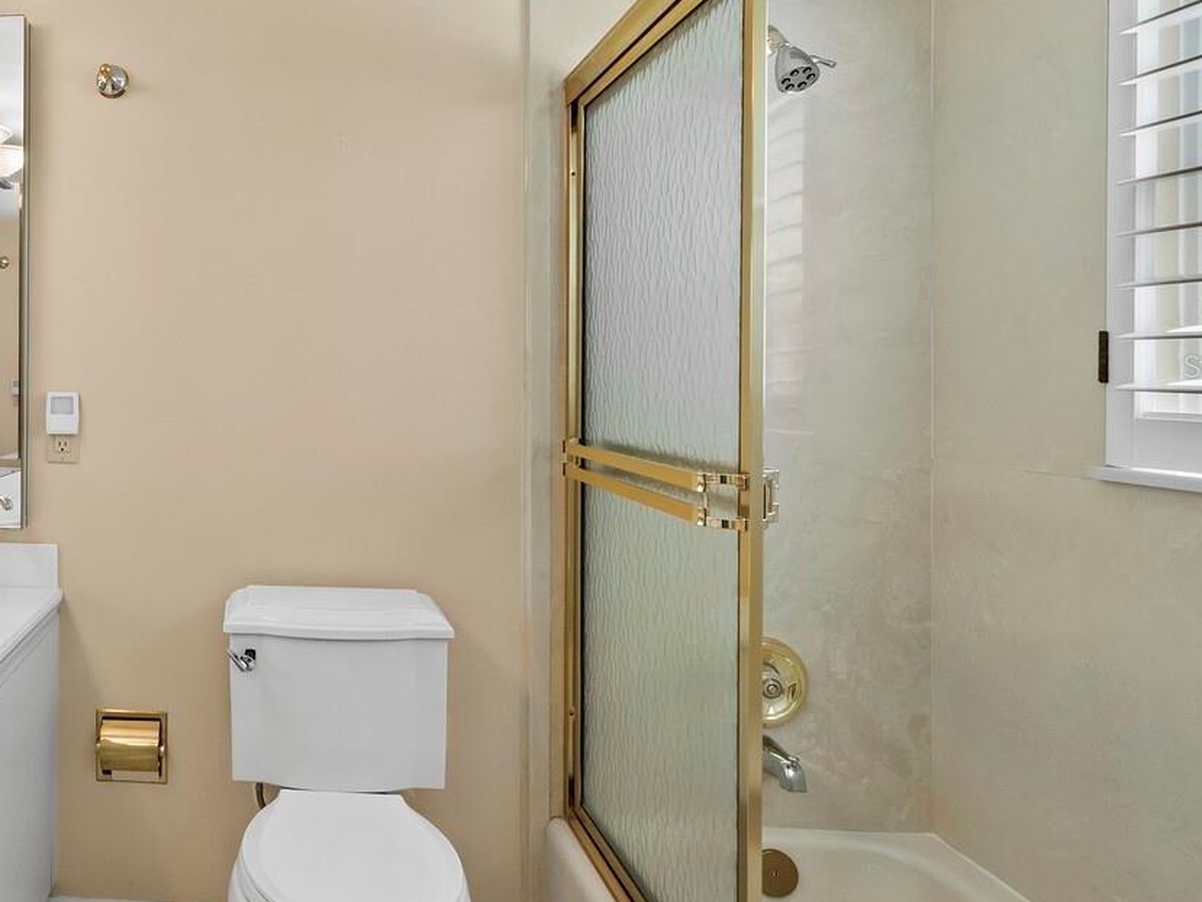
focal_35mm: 27
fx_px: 938
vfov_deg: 51.1
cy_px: 365
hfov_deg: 57.8
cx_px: 162
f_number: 13
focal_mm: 7
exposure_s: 1/6
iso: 320
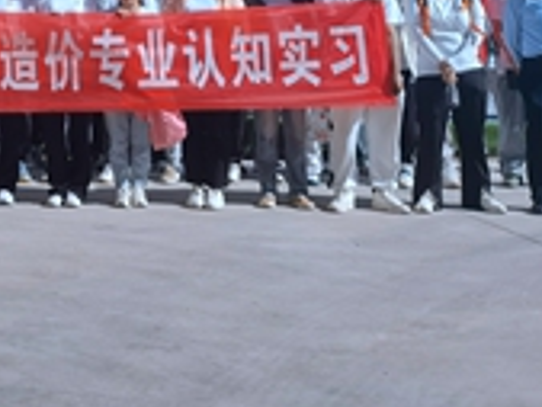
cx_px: -109
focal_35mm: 80
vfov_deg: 17.4
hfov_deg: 22.5
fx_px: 1253
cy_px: -104
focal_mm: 6.67
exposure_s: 1/5882
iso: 50
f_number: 1.9
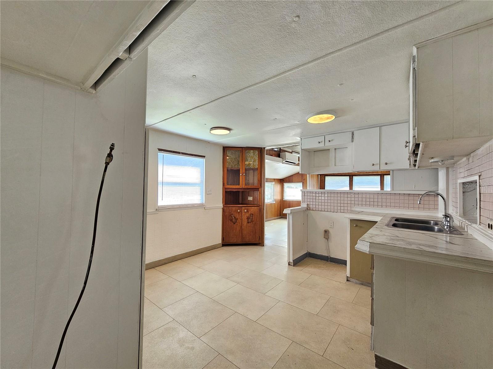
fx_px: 185
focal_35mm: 13
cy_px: 184
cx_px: 246
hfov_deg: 106.2
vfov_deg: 89.9
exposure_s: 1/60
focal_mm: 2.2
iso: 100
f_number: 2.2
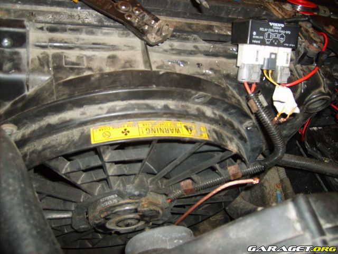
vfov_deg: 40.7
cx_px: 169
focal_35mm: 35
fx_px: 342
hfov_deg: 52.6
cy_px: 127
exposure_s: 1/45
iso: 100
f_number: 2.8
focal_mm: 5.8
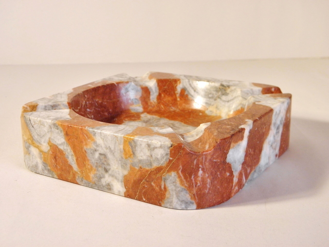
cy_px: 124
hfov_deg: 35.5
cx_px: 164
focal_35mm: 54
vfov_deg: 27.0
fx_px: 513
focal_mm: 9.7
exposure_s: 1/50
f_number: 4.1
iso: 160
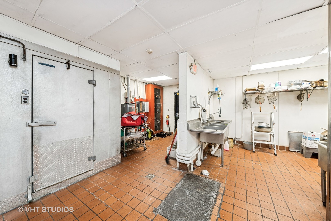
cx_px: 166
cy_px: 110
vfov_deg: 90.0
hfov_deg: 112.6
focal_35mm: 12
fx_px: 110
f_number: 10
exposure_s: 1/4
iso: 100
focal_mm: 12
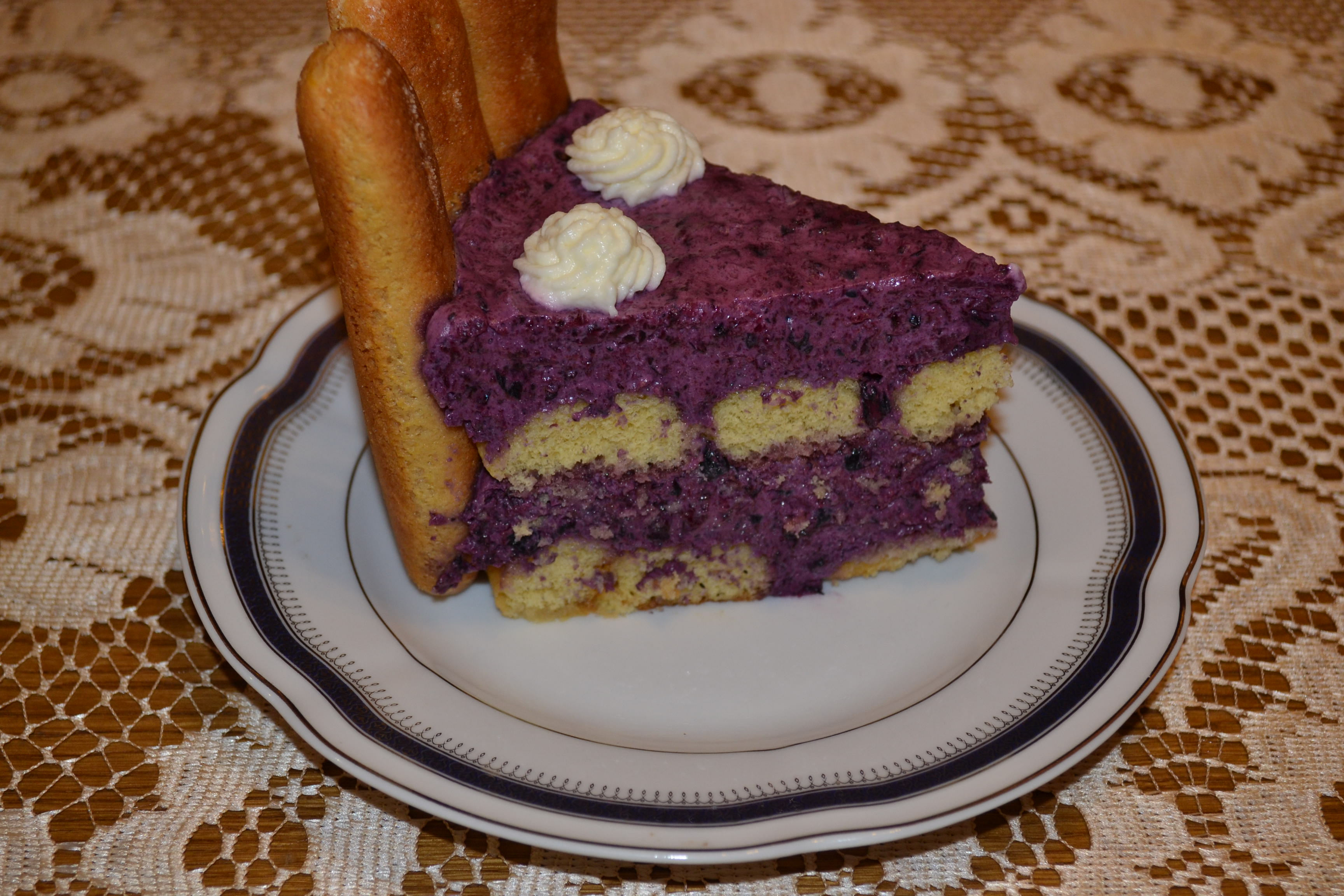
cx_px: 672
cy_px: 448
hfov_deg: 33.4
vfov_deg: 22.6
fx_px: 2240
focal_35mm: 60
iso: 500
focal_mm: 40
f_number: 5.3
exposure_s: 1/60
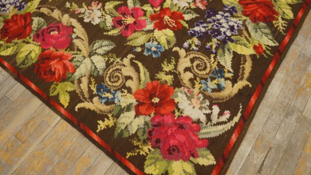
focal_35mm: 29
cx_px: 158
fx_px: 239
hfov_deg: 66.1
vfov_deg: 40.1
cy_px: 95
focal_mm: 18
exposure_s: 1/60
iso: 800
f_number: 4
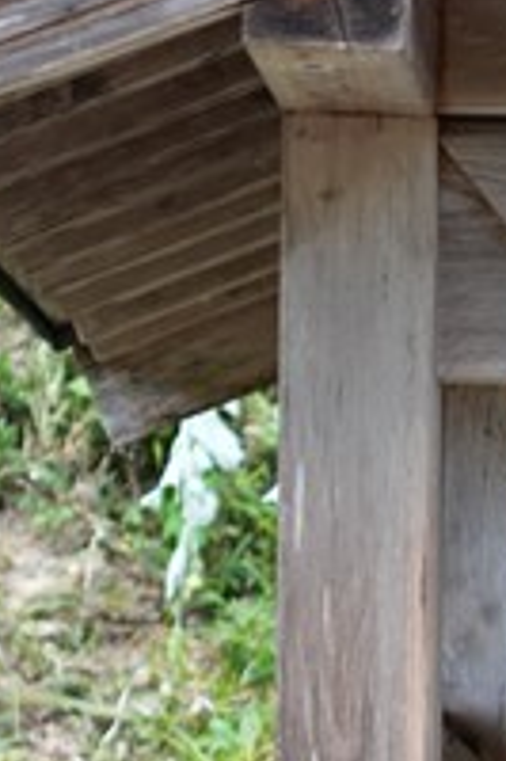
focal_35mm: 353
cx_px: 1065
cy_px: 1096
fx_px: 7455
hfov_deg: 3.8
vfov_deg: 5.8
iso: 500
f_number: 4
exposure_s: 1/160
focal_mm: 69
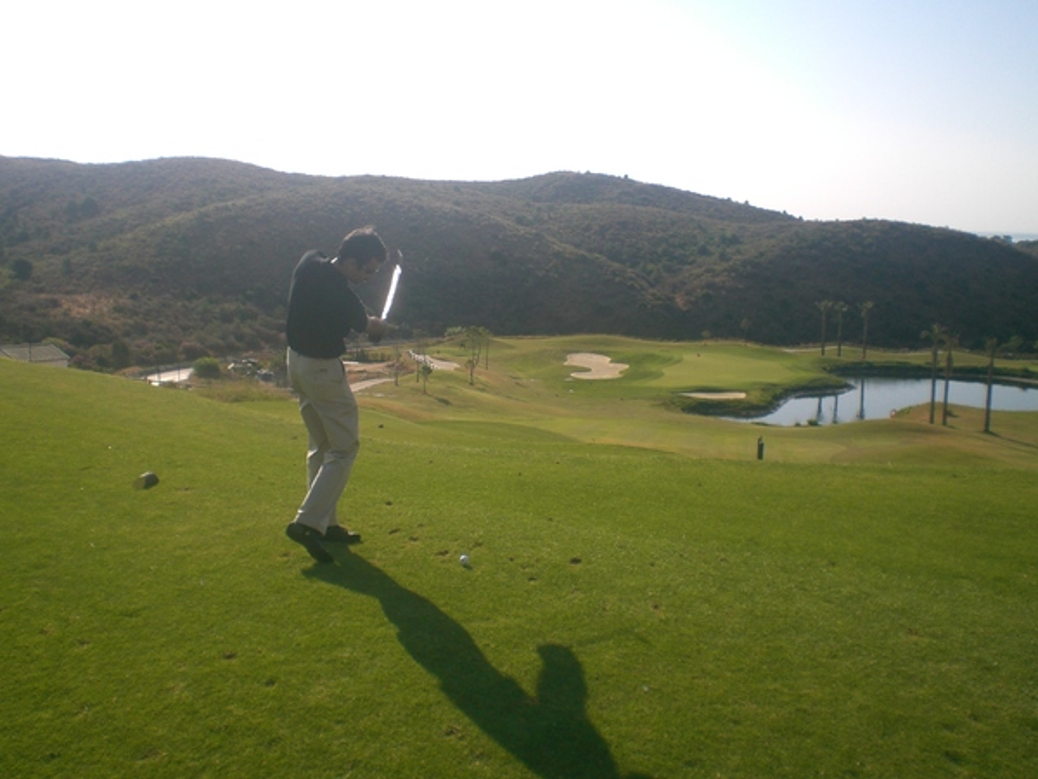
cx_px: 519
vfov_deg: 37.7
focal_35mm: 38
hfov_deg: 49.0
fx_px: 1139
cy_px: 390
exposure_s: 1/400
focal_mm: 6.3
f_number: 4.4
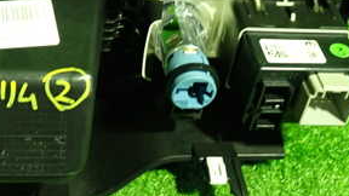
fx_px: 629
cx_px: 120
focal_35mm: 68
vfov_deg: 17.7
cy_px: 93
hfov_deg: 30.8
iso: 500
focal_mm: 5.4
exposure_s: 1/30
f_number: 2.3
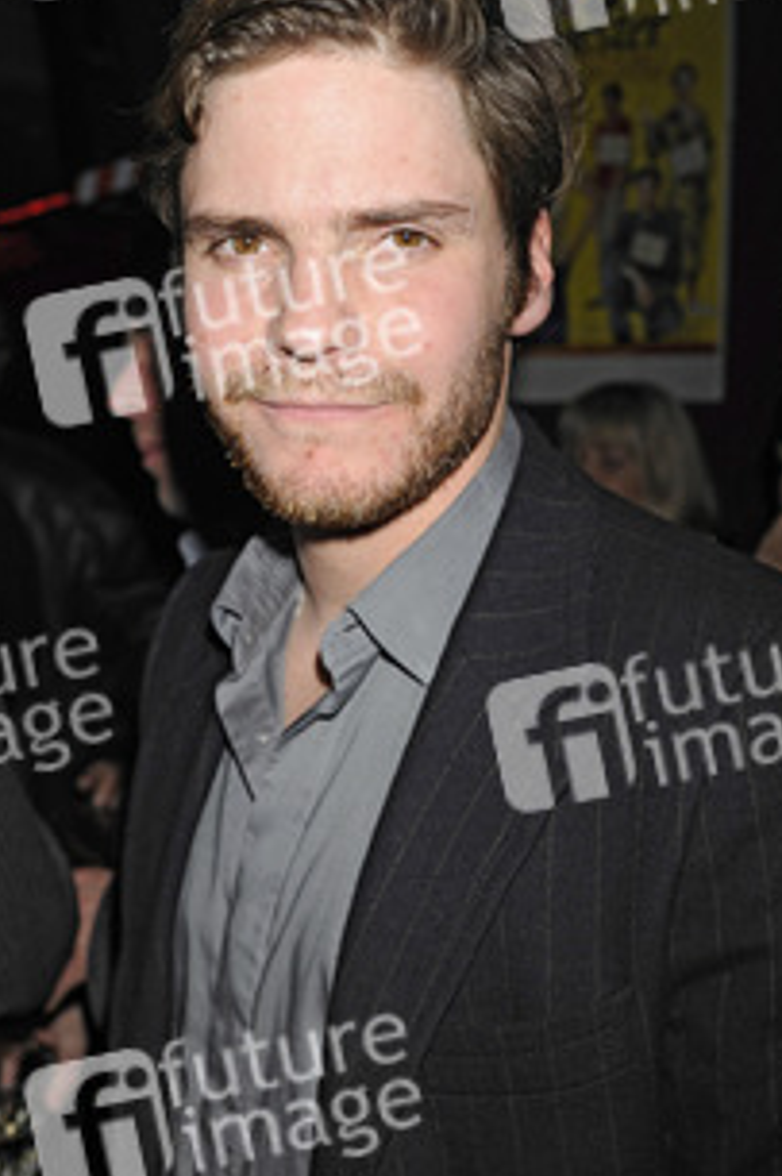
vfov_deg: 36.2
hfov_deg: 24.6
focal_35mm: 55
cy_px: 528
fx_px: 1794
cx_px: 335
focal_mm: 42
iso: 800
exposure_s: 1/40
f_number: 5.6
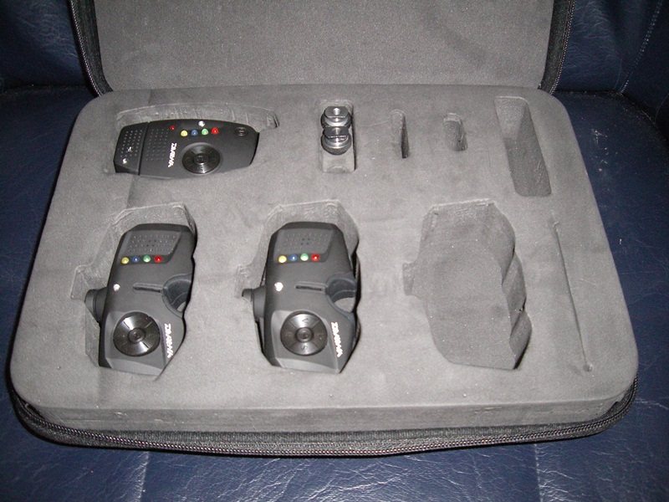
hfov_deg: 49.0
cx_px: 334
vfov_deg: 37.7
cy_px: 251
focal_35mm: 38
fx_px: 734
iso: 400
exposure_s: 1/50
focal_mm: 6.2
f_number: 2.7
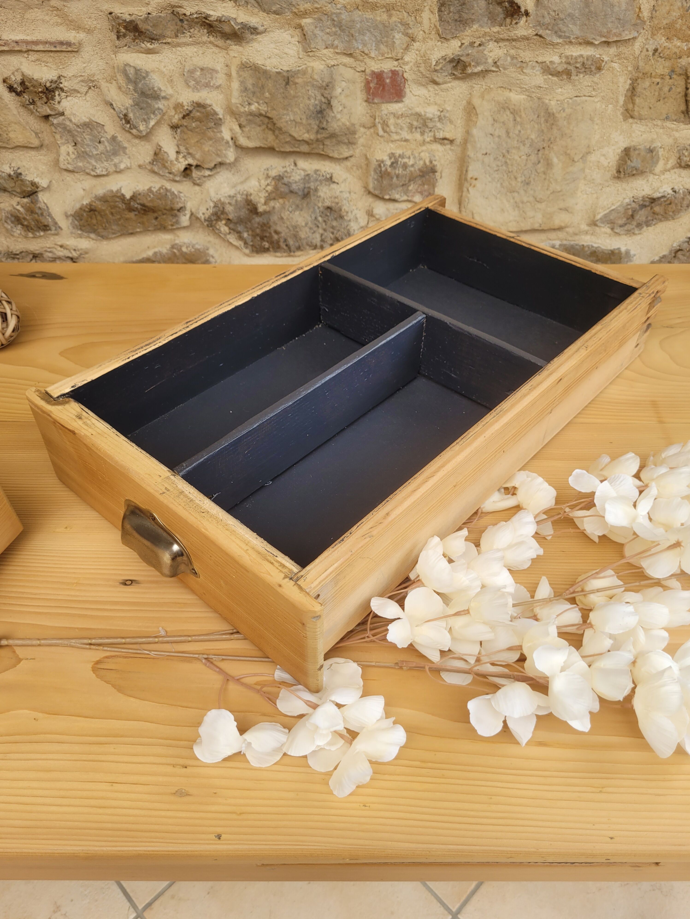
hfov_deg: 53.1
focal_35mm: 26
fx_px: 691
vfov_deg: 67.3
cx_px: 345
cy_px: 460
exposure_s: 1/100
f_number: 1.8
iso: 50
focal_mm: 5.4
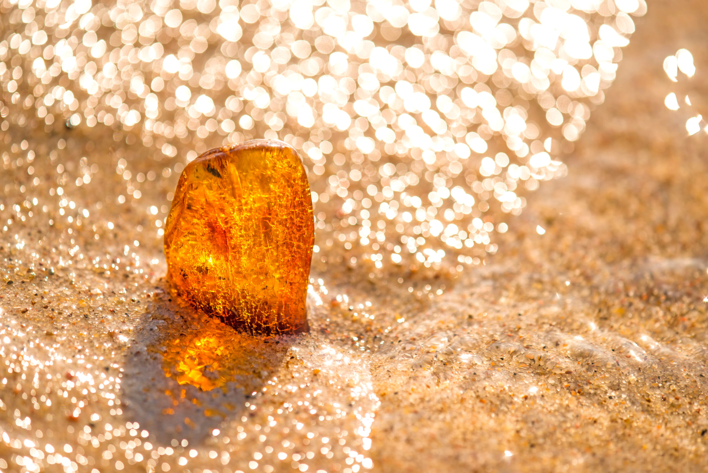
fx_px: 3541
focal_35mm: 180
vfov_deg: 7.6
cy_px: 236
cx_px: 354
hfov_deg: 11.4
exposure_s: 1/2500
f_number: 5
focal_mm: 180
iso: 320
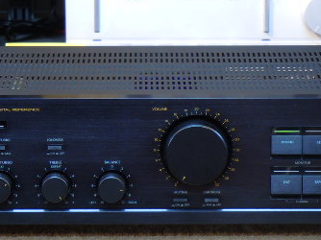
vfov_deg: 5.8
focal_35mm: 255
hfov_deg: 7.8
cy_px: 135
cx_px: 132
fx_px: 2363
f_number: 4.6
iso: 100
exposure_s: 1/2
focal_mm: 24
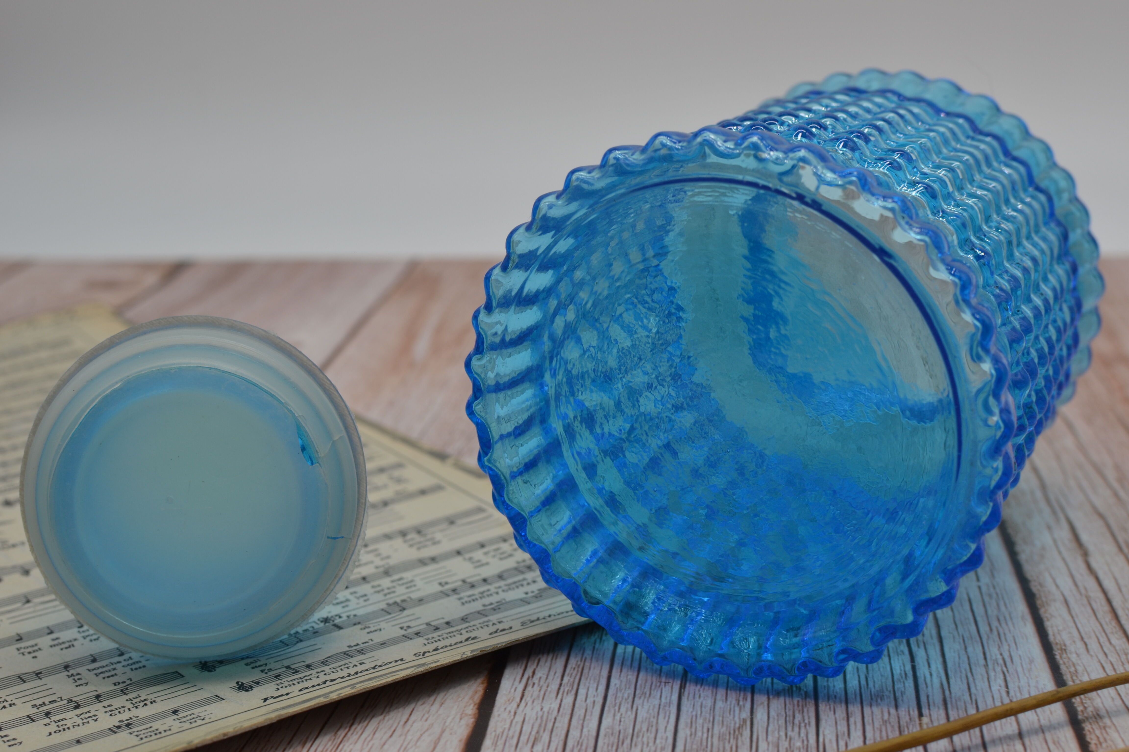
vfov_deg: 25.8
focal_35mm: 52
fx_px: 1646
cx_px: 564
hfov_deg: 37.9
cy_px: 376
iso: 140
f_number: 5.6
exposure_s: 1/125
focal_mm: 35
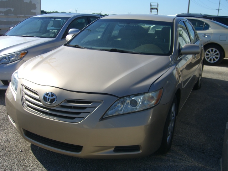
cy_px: 86
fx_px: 250
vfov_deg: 37.7
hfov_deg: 49.0
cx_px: 114
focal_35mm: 38
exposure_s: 1/200
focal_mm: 7.9
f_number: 8
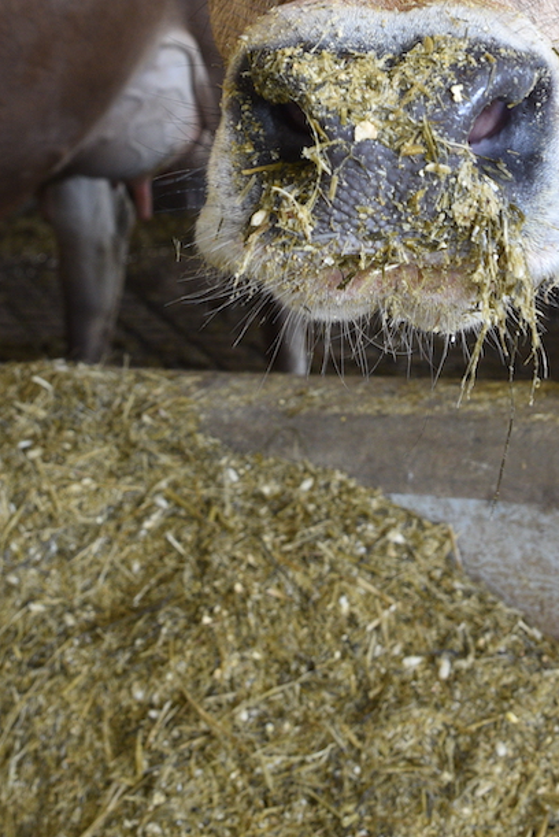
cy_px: -151
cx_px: 388
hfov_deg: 13.9
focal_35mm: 98
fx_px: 2280
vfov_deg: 19.6
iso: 1000
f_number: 8
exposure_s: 1/25
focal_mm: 40
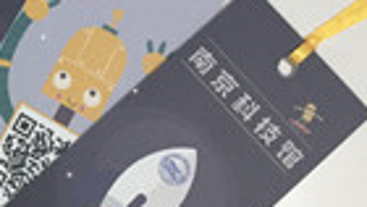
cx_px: -147
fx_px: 1100
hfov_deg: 17.4
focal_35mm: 113
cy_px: 41
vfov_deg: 10.7
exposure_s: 1/33
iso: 80
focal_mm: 4.15
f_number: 2.2
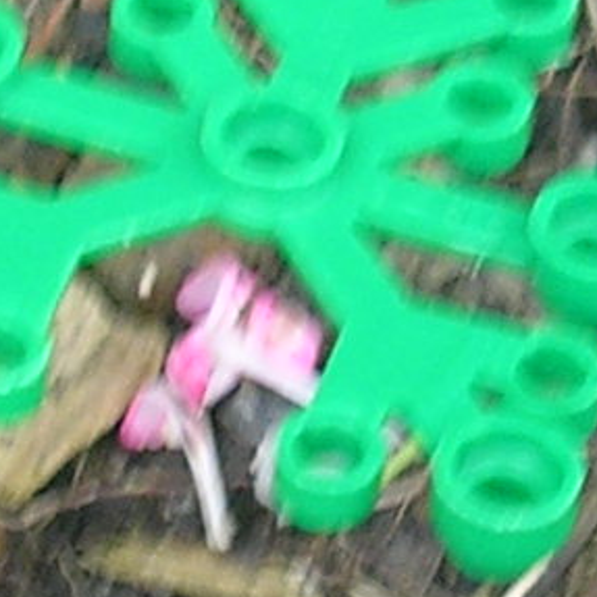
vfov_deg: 7.3
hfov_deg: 7.3
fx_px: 4683
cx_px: 289
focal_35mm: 240
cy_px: 175
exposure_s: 1/35.3
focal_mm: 5.8
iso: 50
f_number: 2.8
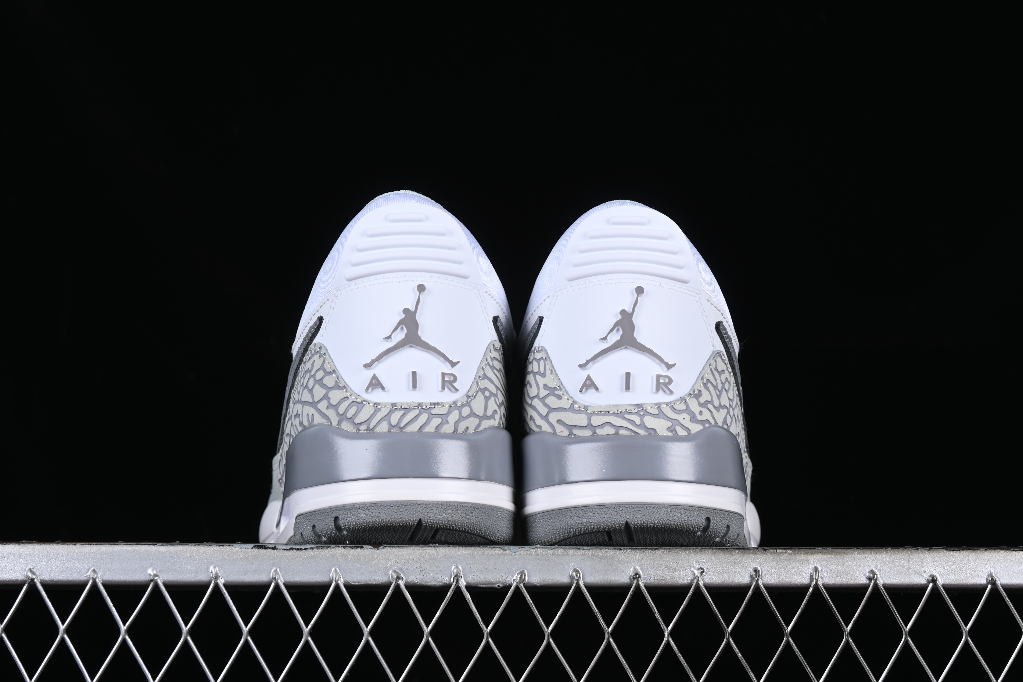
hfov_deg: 27.0
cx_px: 512
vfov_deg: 18.2
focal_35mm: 75
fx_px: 2131
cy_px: 341
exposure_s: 1/80
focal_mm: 50
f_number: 8
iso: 160
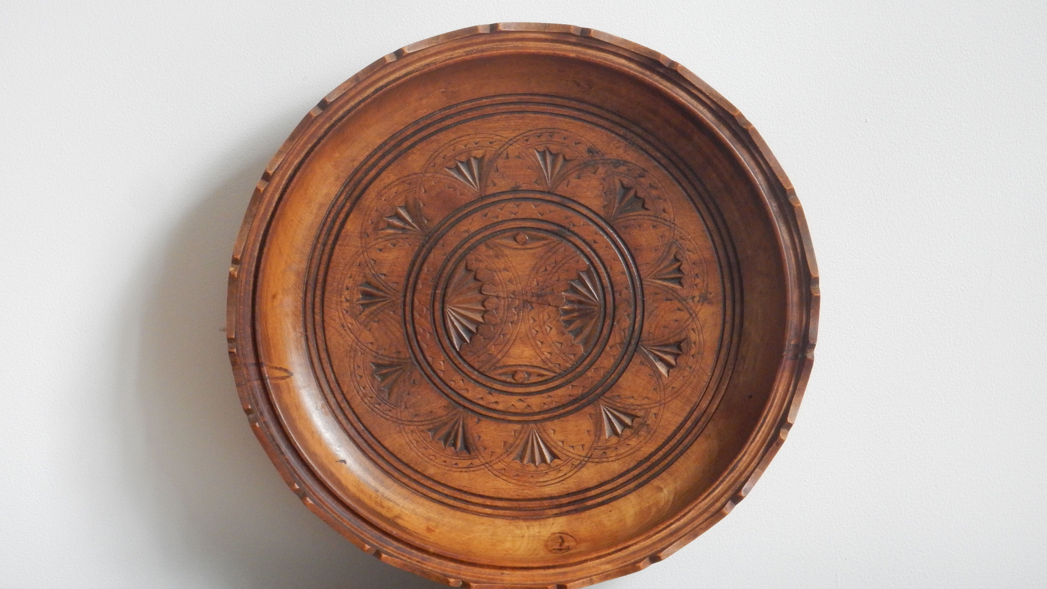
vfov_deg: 7.9
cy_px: 280
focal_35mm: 153
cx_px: 523
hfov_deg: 14.1
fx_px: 4248
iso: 400
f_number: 6
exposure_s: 1/10
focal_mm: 24.7
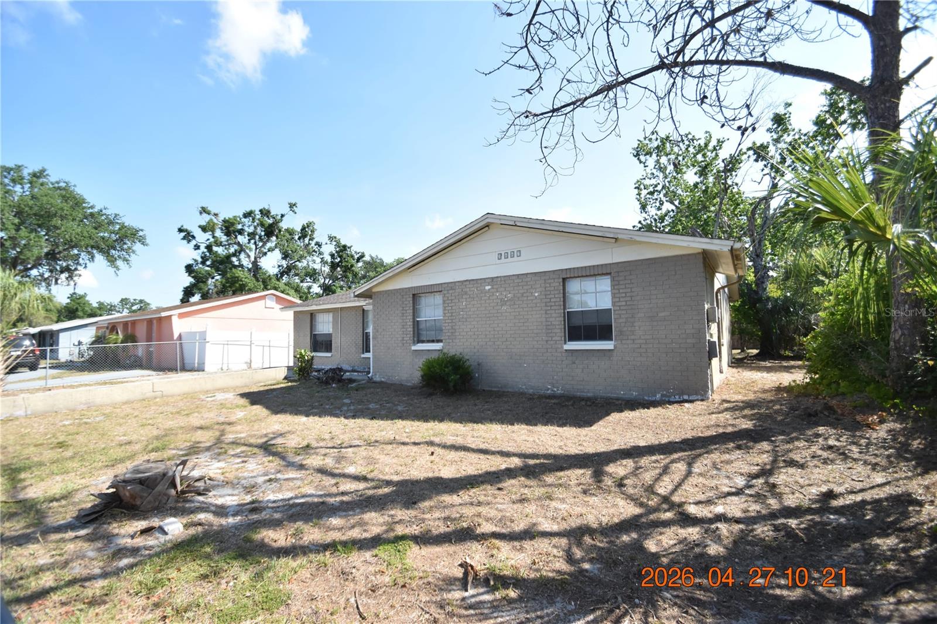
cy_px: 312
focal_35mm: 15
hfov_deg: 100.4
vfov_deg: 77.3
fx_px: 390
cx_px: 468
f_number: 3.5
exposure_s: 1/4000
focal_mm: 10
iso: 800
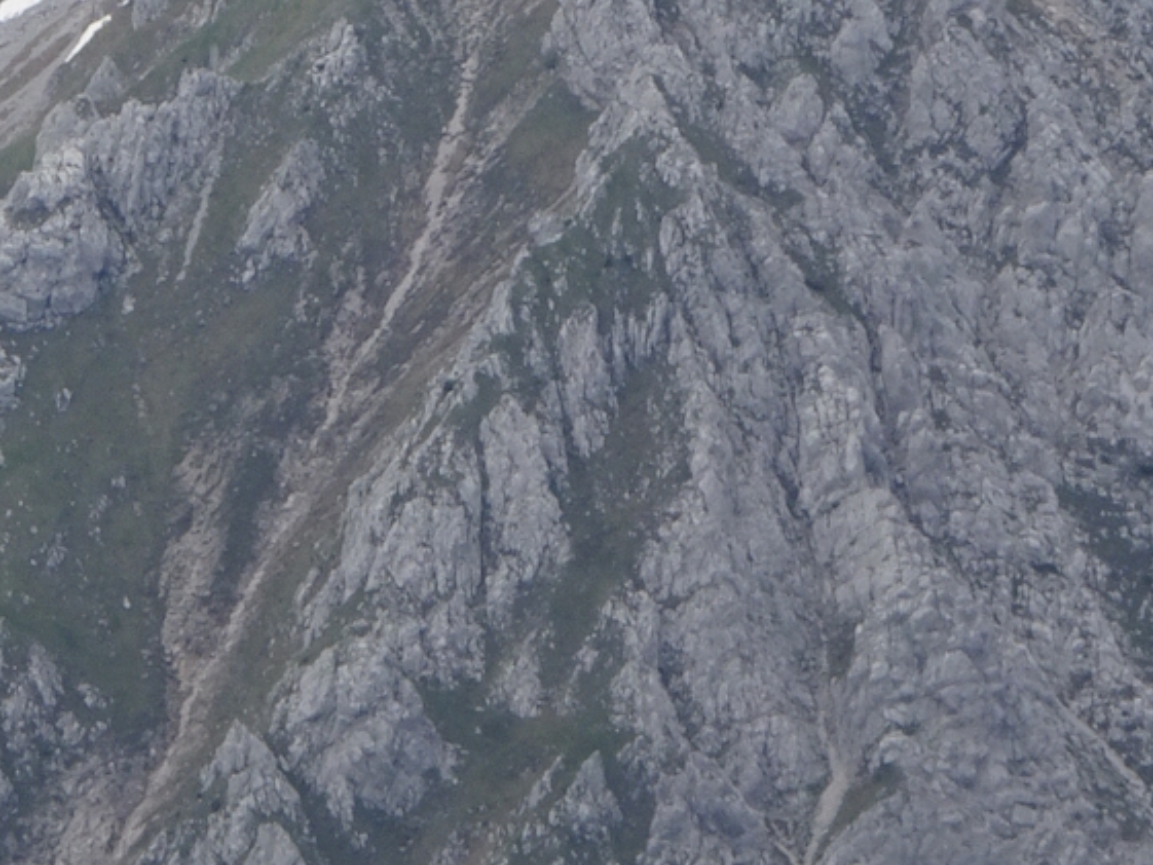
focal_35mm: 647
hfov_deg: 3.1
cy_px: -485
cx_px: -201
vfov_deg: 2.3
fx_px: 21555
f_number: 5.6
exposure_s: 1/320
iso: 80
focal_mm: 32.24
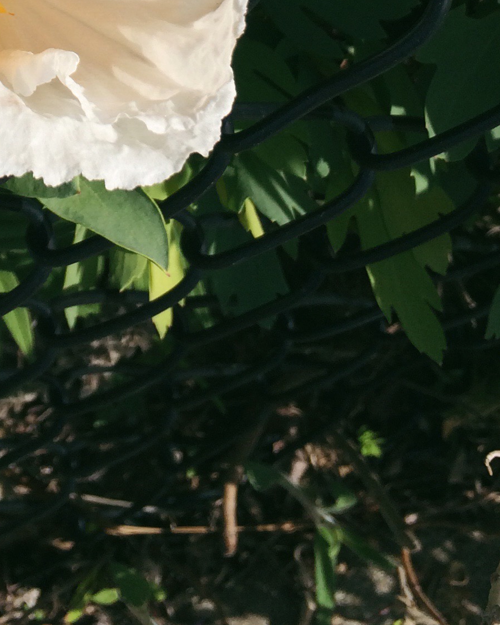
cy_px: -255
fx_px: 1517
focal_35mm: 82
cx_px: 77
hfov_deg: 18.5
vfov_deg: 20.6
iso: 32
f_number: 2.2
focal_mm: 4.15
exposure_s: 1/2283
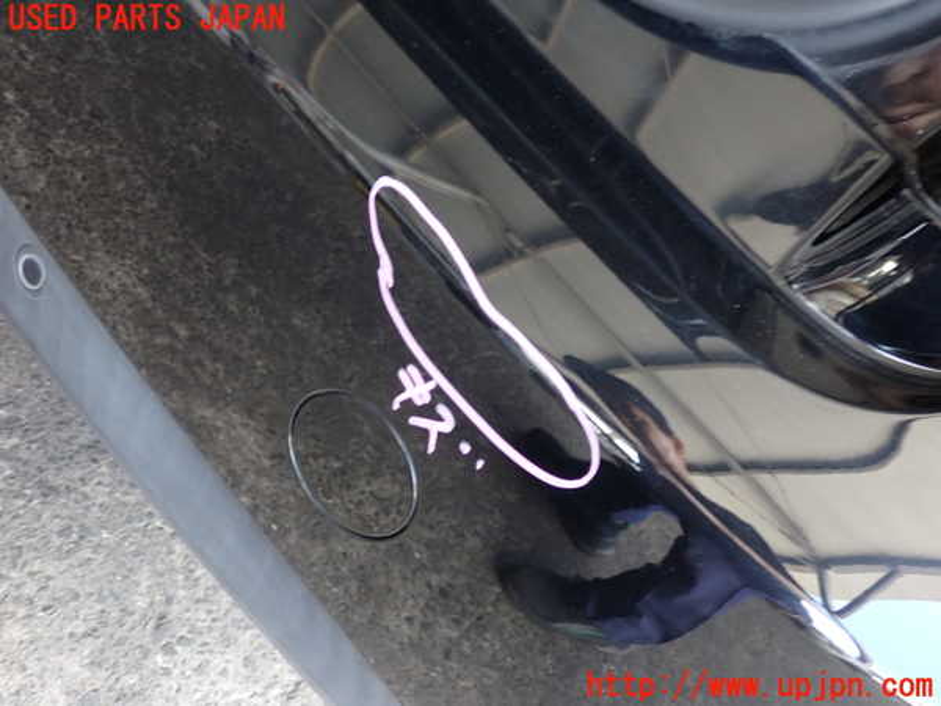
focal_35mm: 30
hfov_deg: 60.0
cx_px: 470
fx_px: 816
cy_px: 353
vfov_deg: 46.8
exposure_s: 1/40
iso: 200
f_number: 2.3
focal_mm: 5.4
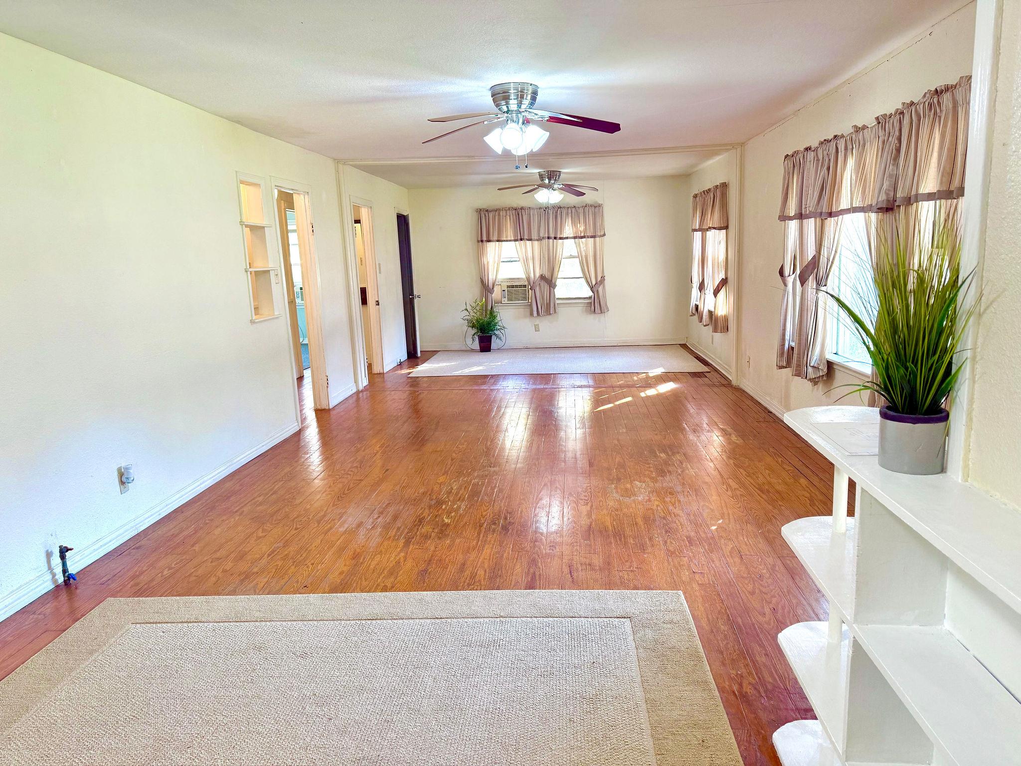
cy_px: 383
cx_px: 510
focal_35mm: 24
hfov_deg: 71.6
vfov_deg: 56.8
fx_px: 708
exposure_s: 1/60
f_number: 1.78
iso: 160
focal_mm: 6.76
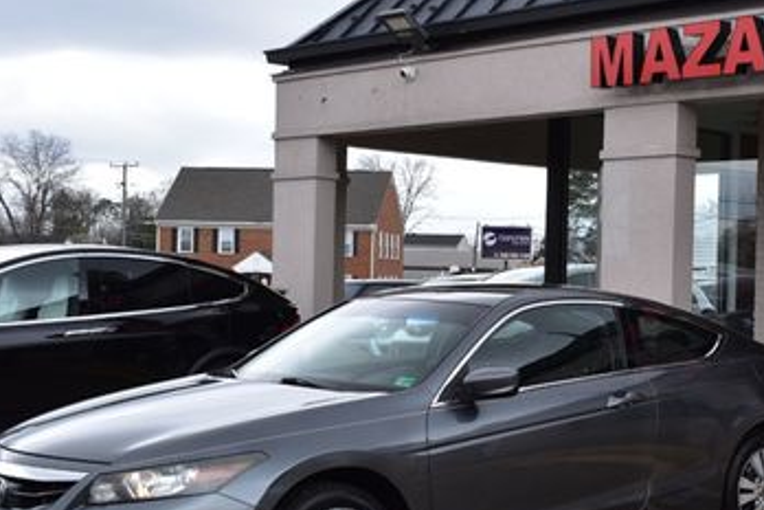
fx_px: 1462
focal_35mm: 69
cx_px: 685
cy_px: 308
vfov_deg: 19.7
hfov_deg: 28.2
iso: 400
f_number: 10
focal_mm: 25
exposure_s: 1/250
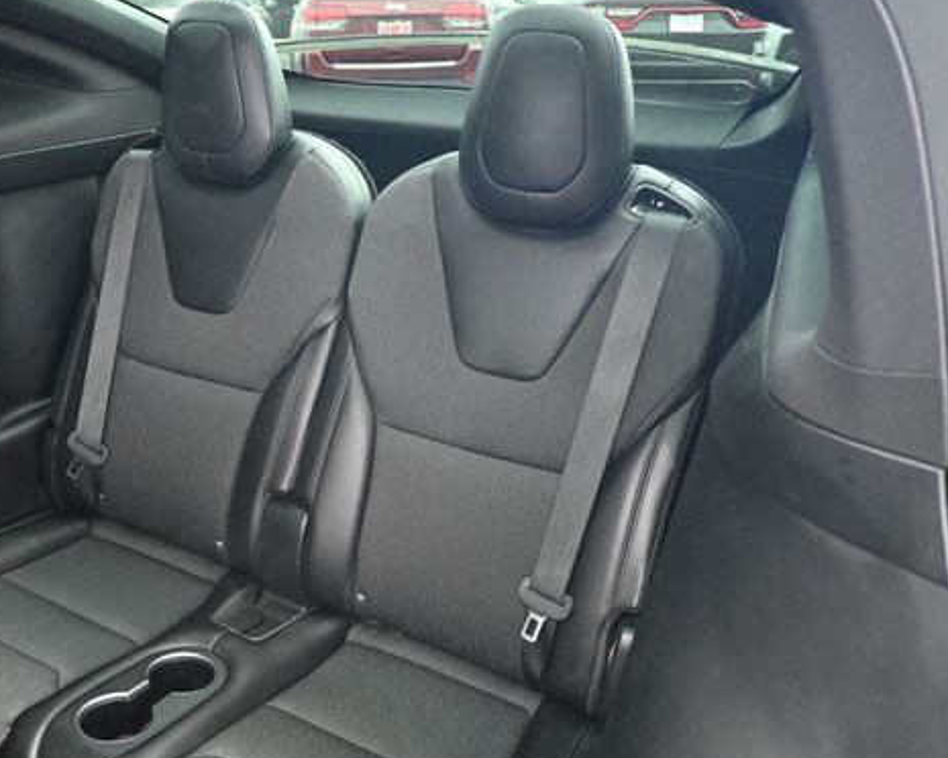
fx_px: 870
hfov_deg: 56.4
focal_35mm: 31
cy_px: 405
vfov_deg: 47.1
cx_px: 345
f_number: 3.5
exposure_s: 1/60
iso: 5000
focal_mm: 16
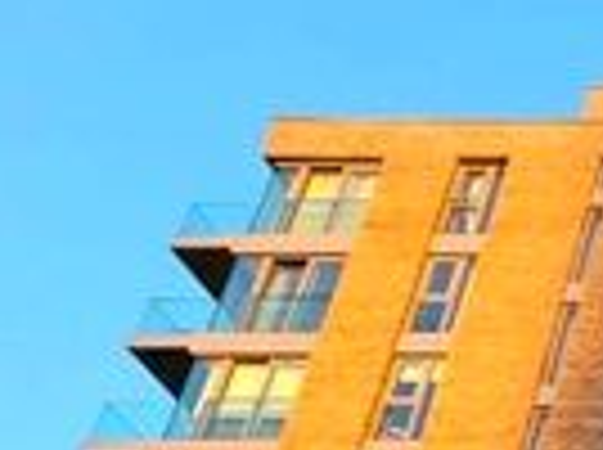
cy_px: 988
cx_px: 1278
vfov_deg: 15.4
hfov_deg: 17.5
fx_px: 1182
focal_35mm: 68
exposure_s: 1/207
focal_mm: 2.2
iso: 80
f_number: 2.2
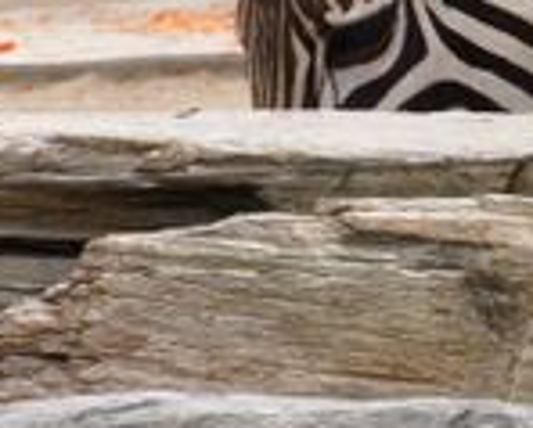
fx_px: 11495
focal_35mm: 727
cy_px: -414
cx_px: 1588
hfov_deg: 2.6
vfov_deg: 2.1
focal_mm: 75
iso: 200
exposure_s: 1/200
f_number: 10
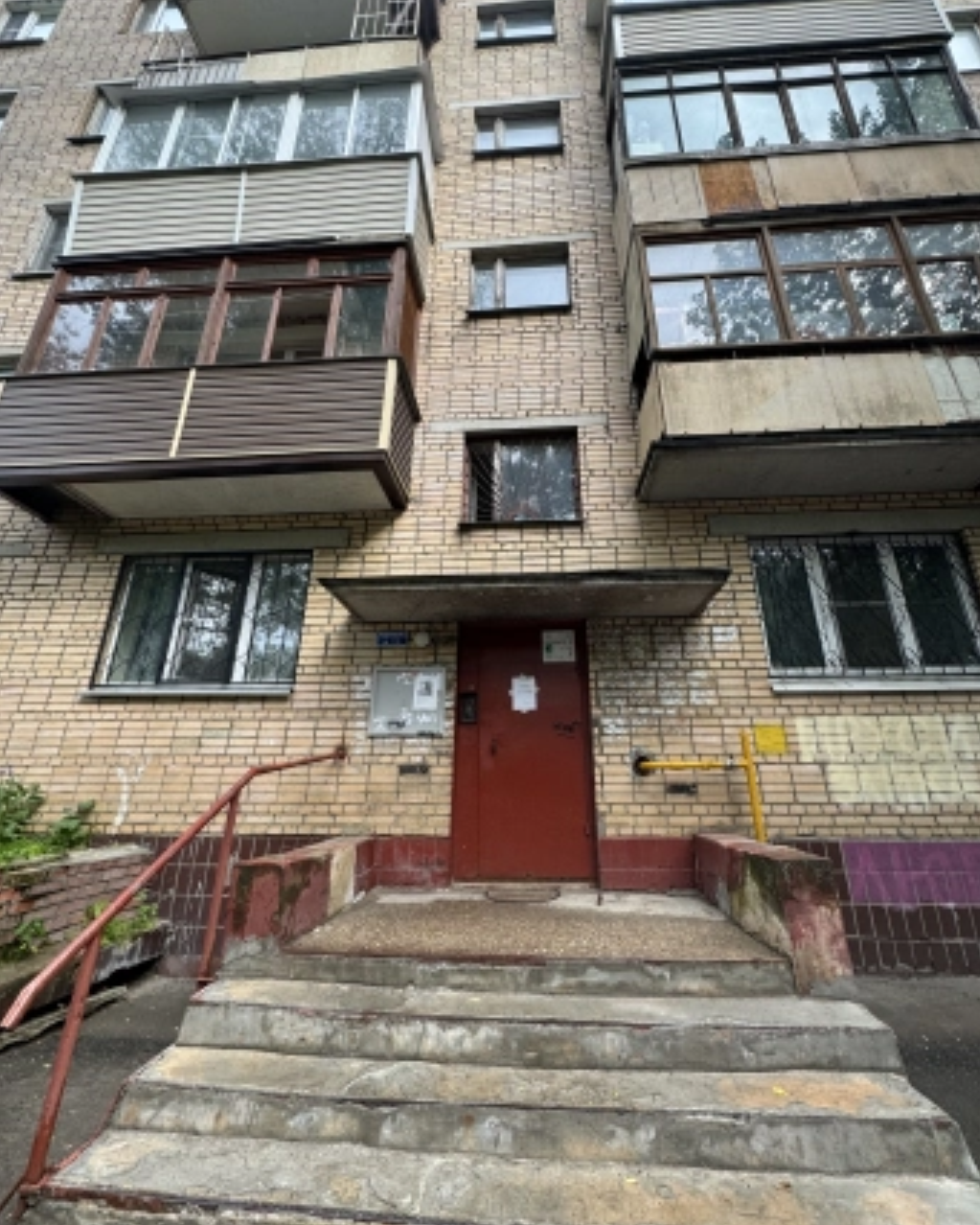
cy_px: 595
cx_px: 501
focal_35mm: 15
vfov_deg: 96.8
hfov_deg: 84.0
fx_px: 544
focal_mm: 2.22
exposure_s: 1/99
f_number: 2.2
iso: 80
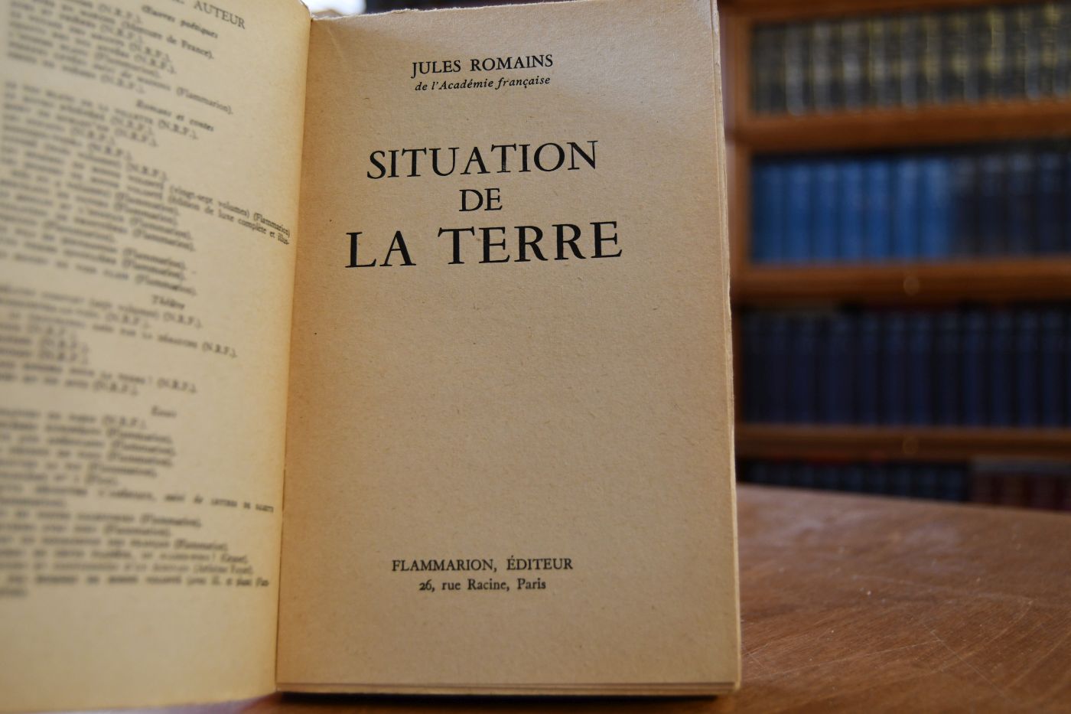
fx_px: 1160
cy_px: 357
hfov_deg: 49.6
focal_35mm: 39
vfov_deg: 34.2
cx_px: 536
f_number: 4
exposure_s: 1/160
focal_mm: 26
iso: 800
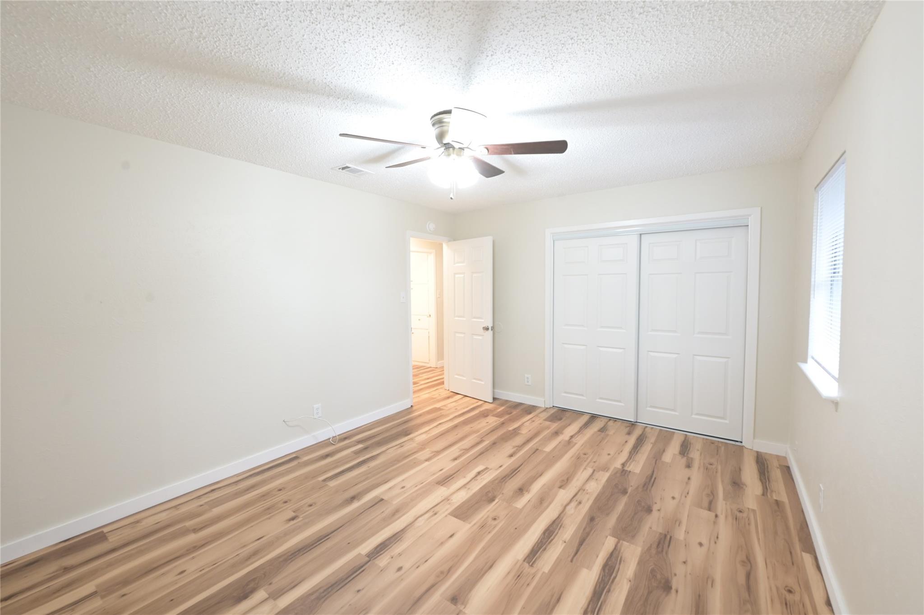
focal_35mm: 14
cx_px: 462
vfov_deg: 81.1
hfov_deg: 104.3
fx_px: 359
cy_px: 308
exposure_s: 1/15
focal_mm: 14
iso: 2500
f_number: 8
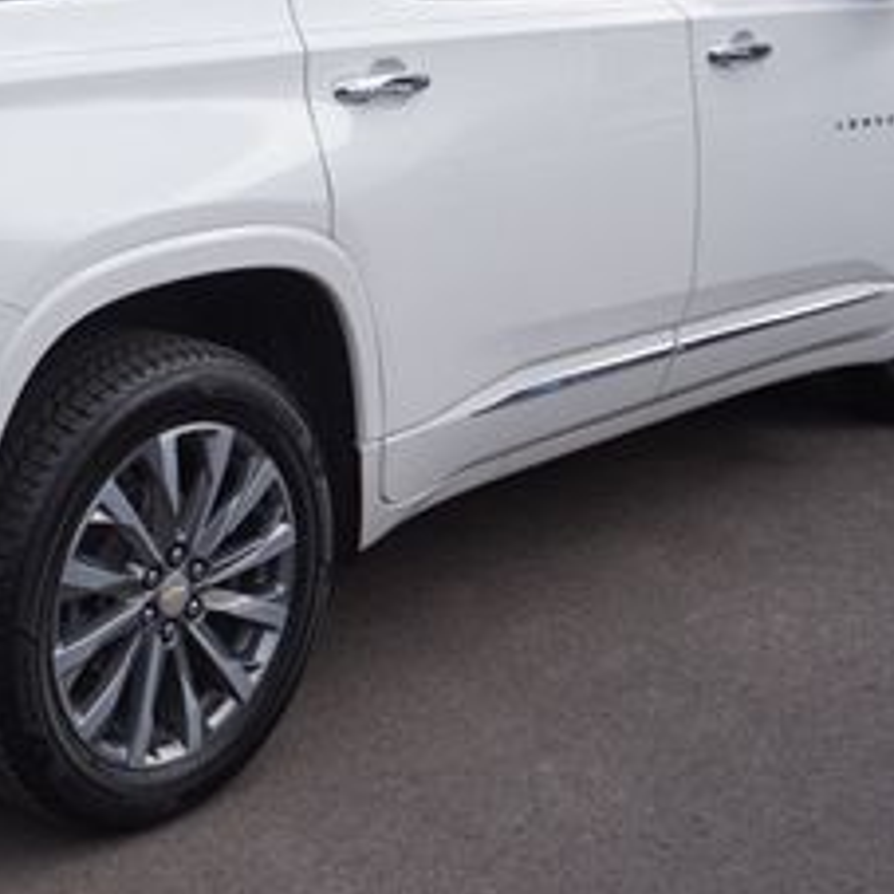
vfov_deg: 23.8
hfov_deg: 23.2
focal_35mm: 72
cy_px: 228
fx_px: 2104
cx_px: 55
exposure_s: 1/250
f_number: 7.1
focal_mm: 20
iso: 100
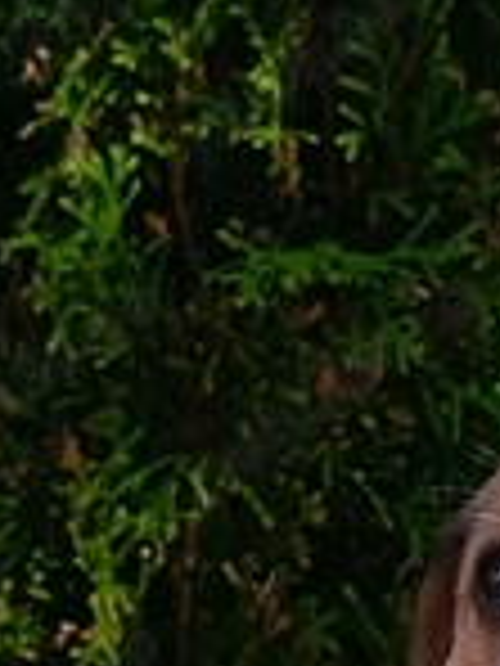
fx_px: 2504
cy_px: 810
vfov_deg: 14.6
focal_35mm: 130
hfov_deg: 11.3
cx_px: 486
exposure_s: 1/211
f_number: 4
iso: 100
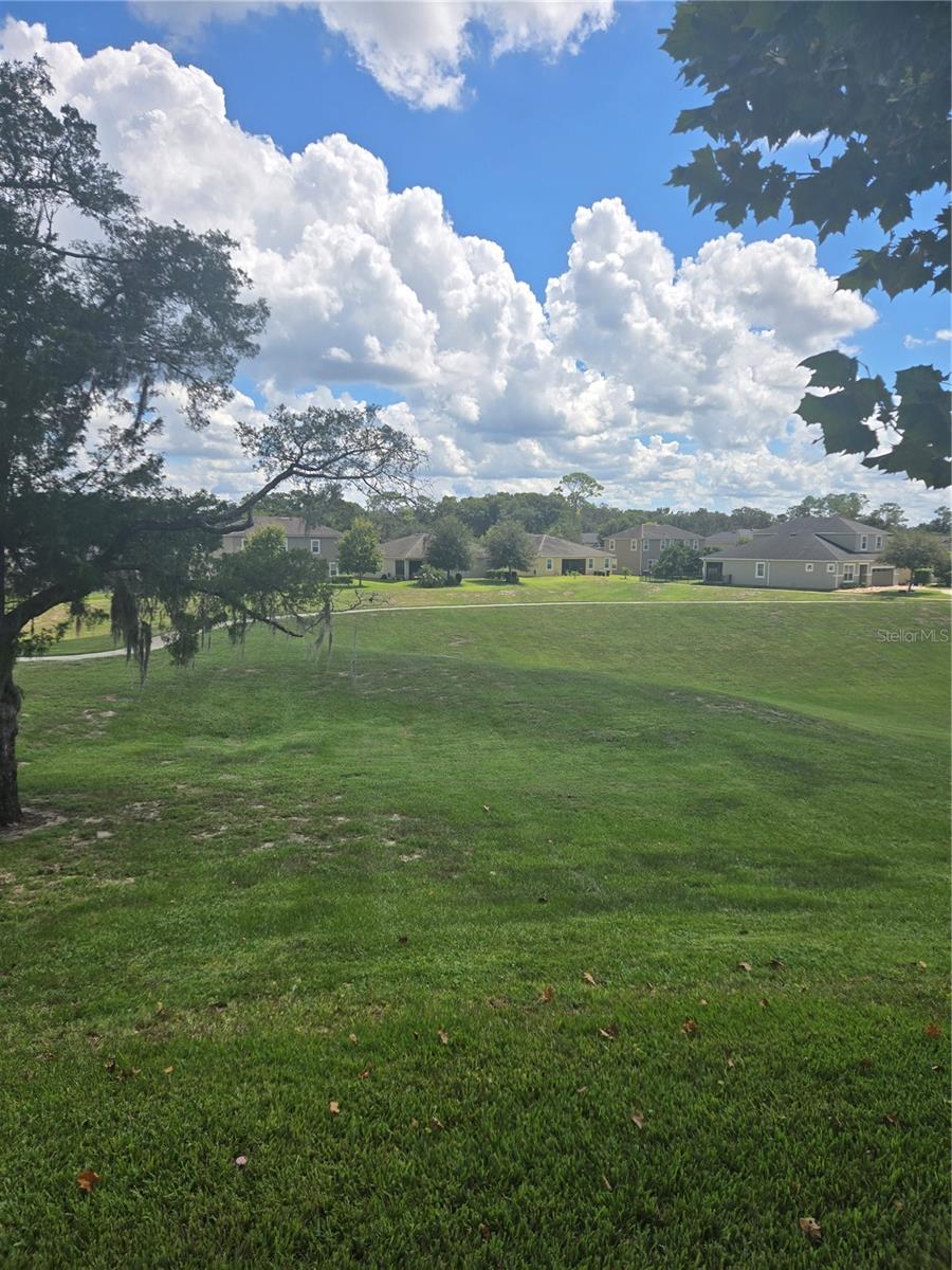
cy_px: 635
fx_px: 843
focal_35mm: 23
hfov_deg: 58.9
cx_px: 476
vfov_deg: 73.9
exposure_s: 1/2240
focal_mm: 5.4
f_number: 1.8
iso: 25
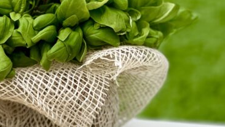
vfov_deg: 6.6
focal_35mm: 183
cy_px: 139
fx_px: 1092
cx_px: -56
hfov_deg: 11.5
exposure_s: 1/874
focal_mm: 7.5
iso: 32
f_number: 2.2
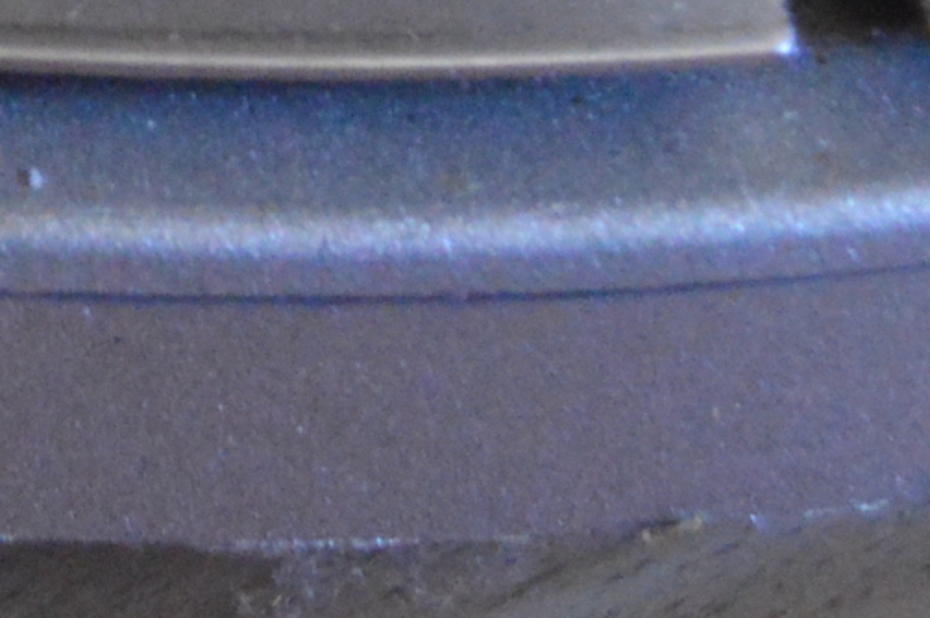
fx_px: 8798
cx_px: -688
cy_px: -799
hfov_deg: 5.9
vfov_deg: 4.0
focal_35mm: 341
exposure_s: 1/30
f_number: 4.8
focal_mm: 38
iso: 3200
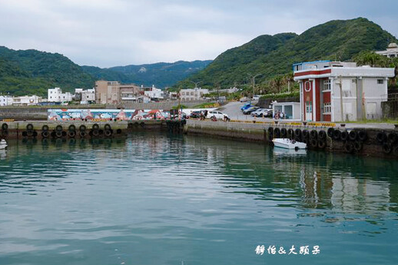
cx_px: 121
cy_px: 94
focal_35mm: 41
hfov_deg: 46.4
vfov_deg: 32.4
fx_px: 453
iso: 320
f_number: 8
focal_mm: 25
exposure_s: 1/250
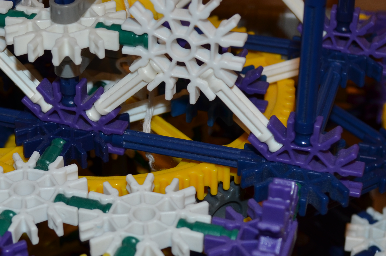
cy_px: 108
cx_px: 93
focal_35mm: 92
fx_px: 984
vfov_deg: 14.8
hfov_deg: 22.0
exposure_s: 1/30
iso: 200
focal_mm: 28
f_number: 5.6
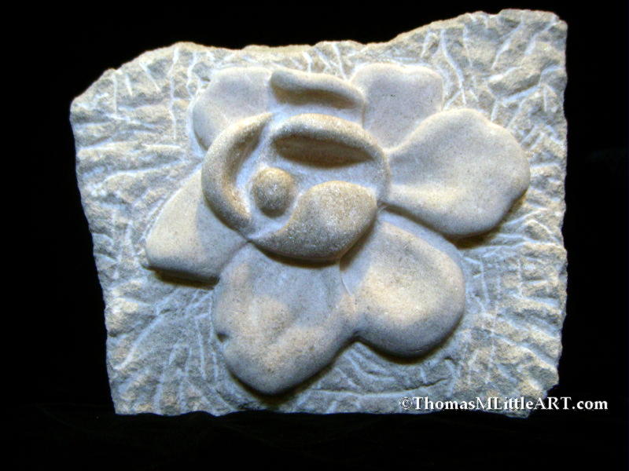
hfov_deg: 49.0
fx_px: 690
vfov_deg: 37.7
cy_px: 236
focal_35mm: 38
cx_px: 314
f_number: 3.5
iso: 100
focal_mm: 6.4
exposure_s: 1/11.9
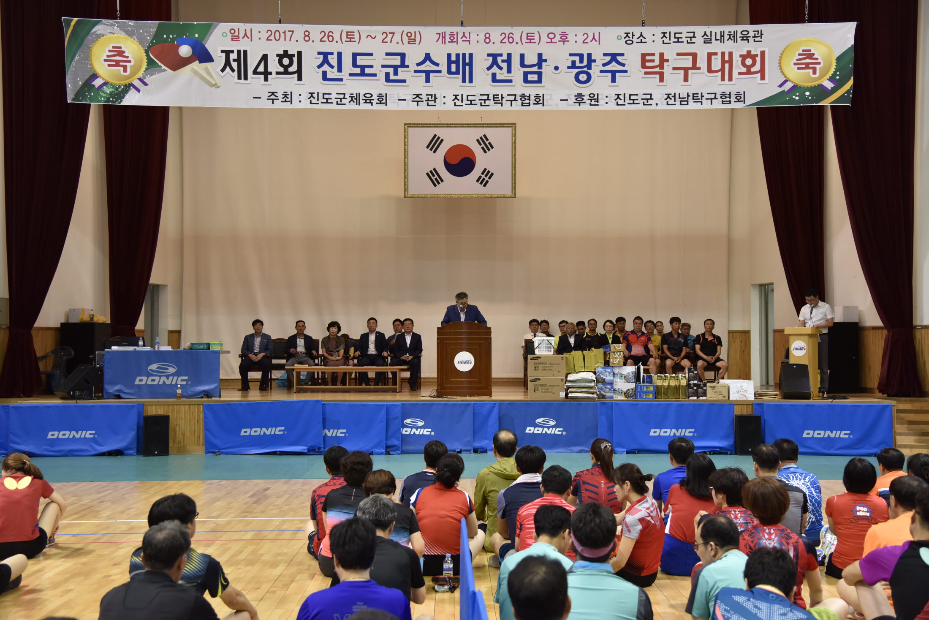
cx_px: 464
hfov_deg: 41.1
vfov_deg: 28.1
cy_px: 310
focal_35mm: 48
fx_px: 1239
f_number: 4
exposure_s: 1/125
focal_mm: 48
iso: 800
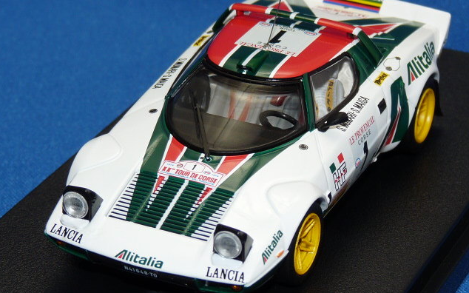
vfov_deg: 8.5
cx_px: 233
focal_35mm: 154
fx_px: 1968
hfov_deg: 13.6
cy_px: 136
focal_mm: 14.4
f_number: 4
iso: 100
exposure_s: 1/40
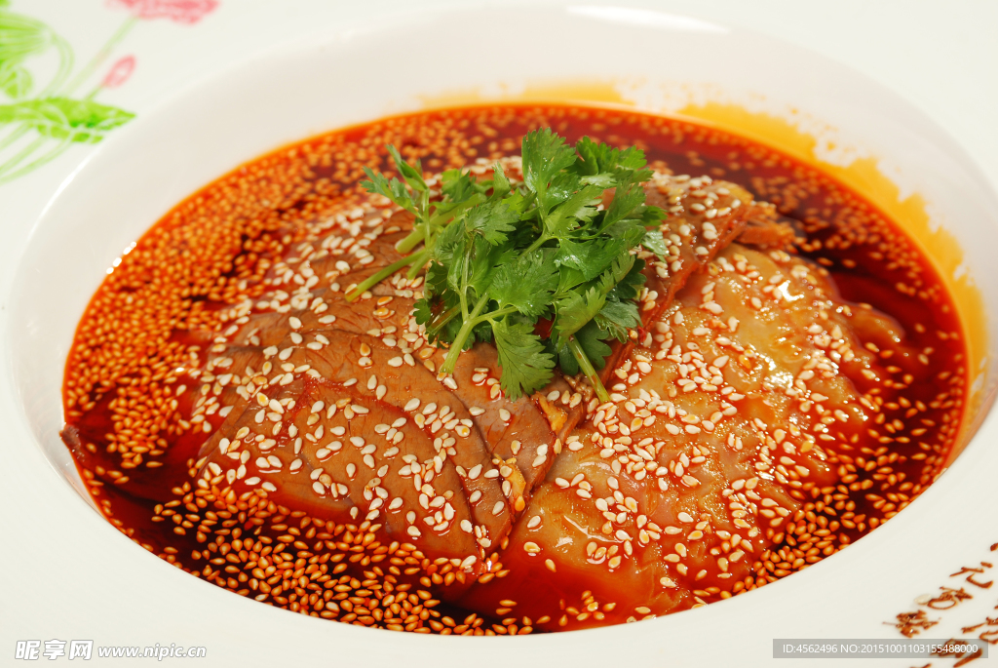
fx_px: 4371
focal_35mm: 158
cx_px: 499
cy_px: 334
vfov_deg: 8.7
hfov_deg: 13.0
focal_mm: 105
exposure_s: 1/125
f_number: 9
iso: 100
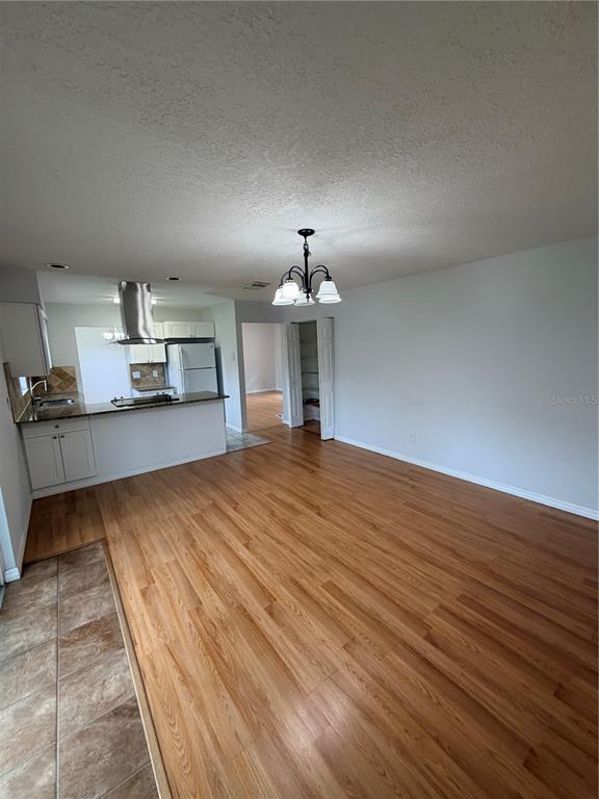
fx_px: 323
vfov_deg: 102.1
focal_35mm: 14
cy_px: 400
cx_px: 300
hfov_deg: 85.7
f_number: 2.2
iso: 200
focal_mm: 2.22
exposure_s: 1/60
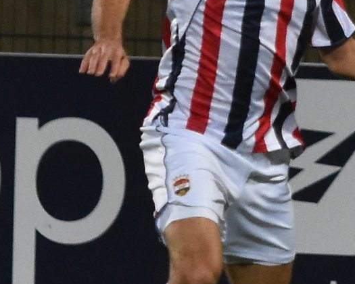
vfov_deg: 1.9
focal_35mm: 824
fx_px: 8657
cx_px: 534
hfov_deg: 2.3
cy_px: 120
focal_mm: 160
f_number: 2.8
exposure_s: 1/1000
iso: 2000
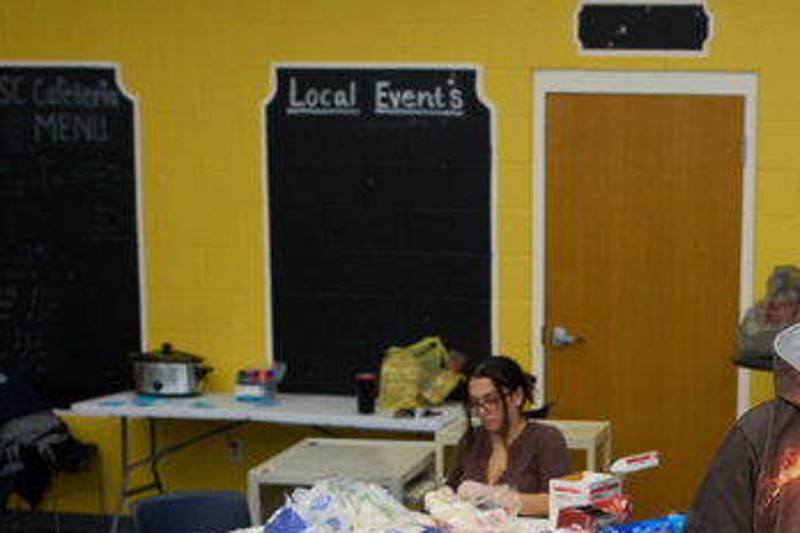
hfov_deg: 19.7
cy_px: 757
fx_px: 2289
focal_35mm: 103
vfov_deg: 12.7
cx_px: 616
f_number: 2.8
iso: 640
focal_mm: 35
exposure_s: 1/125
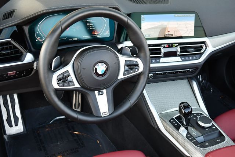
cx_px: 118
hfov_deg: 44.5
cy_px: 78
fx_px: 287
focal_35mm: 44
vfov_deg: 30.6
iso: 560
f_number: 3.8
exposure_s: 1/250
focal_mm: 22
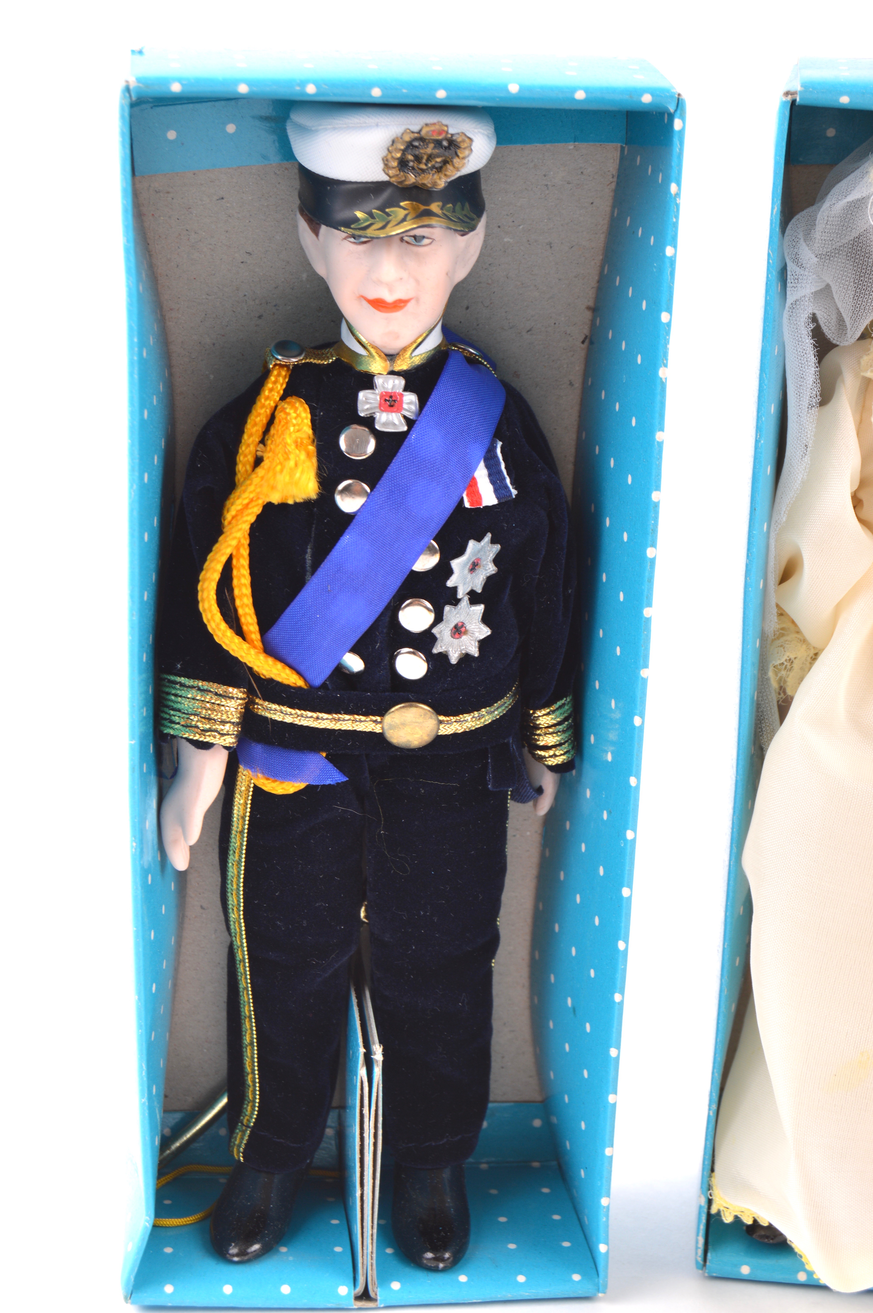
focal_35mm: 75
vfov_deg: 27.0
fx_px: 2733
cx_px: 436
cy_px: 656
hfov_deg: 18.1
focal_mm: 50
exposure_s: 1/30
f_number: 9
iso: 100
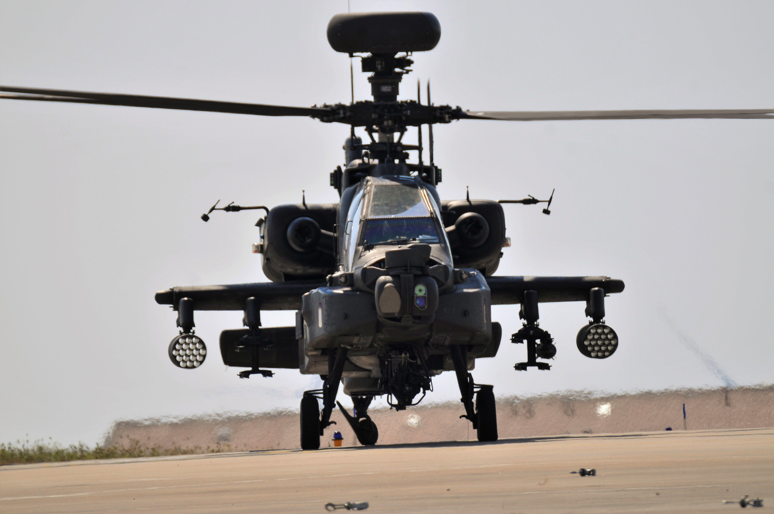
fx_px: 19325
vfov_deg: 1.5
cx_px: 387
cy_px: 257
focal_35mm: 900
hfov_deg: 2.3
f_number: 6.3
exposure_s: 1/1000
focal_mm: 600
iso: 200
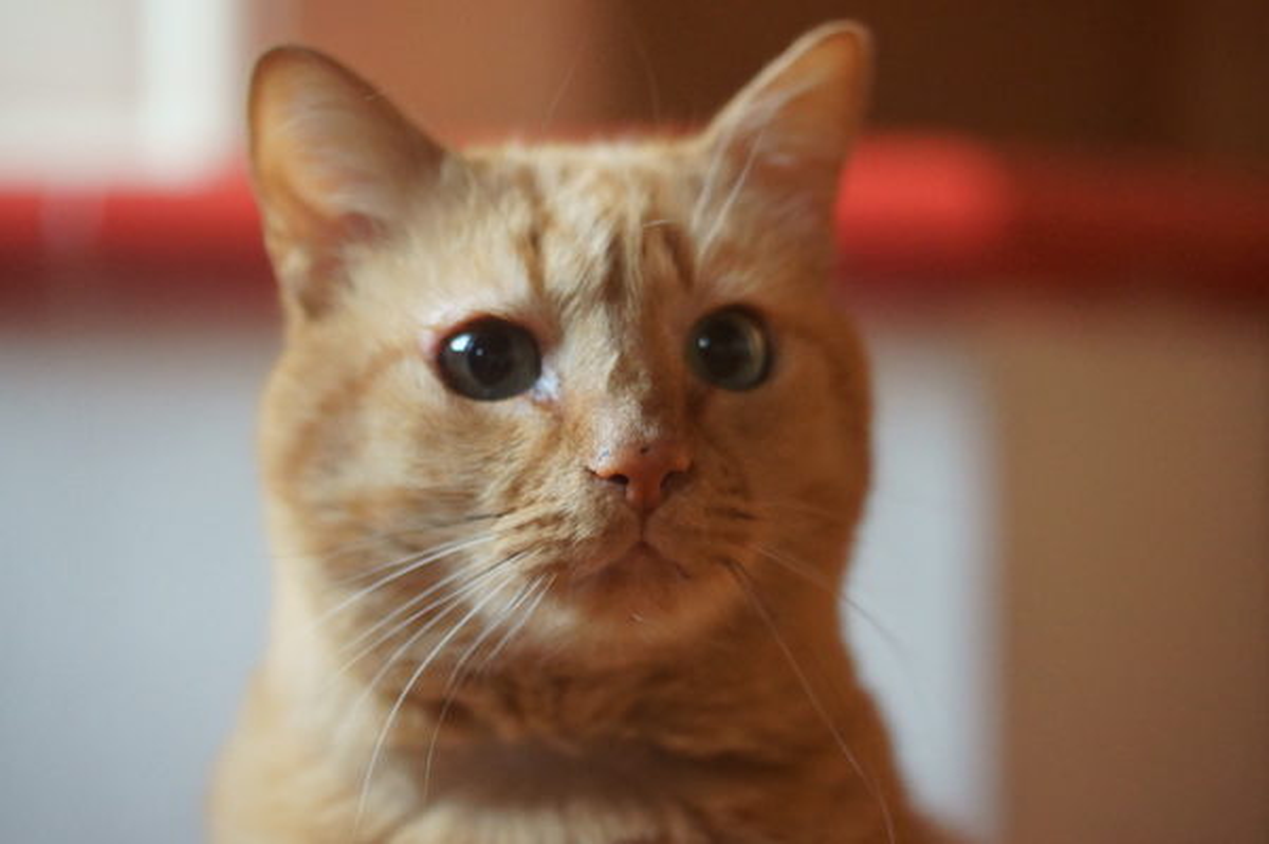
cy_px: 422
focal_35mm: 90
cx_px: 634
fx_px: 3170
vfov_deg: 15.2
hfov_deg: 22.6
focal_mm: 60
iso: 1600
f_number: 2
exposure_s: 1/60
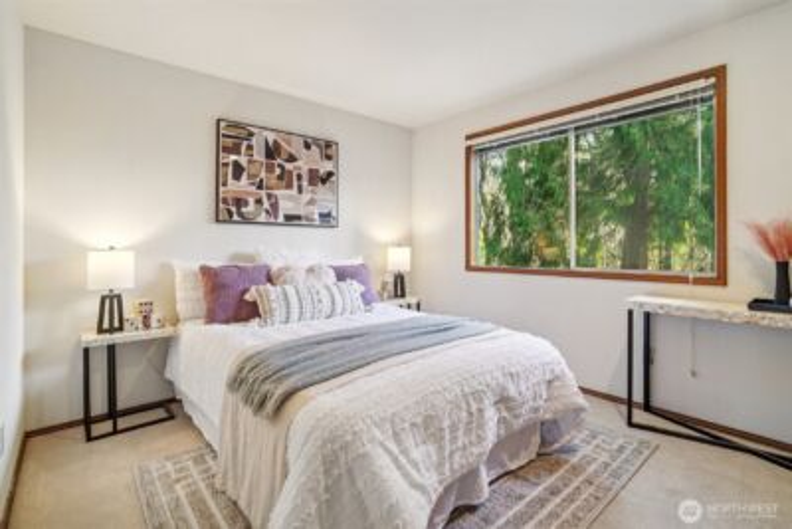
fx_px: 352
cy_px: 264
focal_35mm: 16
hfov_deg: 96.7
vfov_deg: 73.8
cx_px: 396
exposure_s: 1/30
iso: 1600
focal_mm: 16
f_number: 8
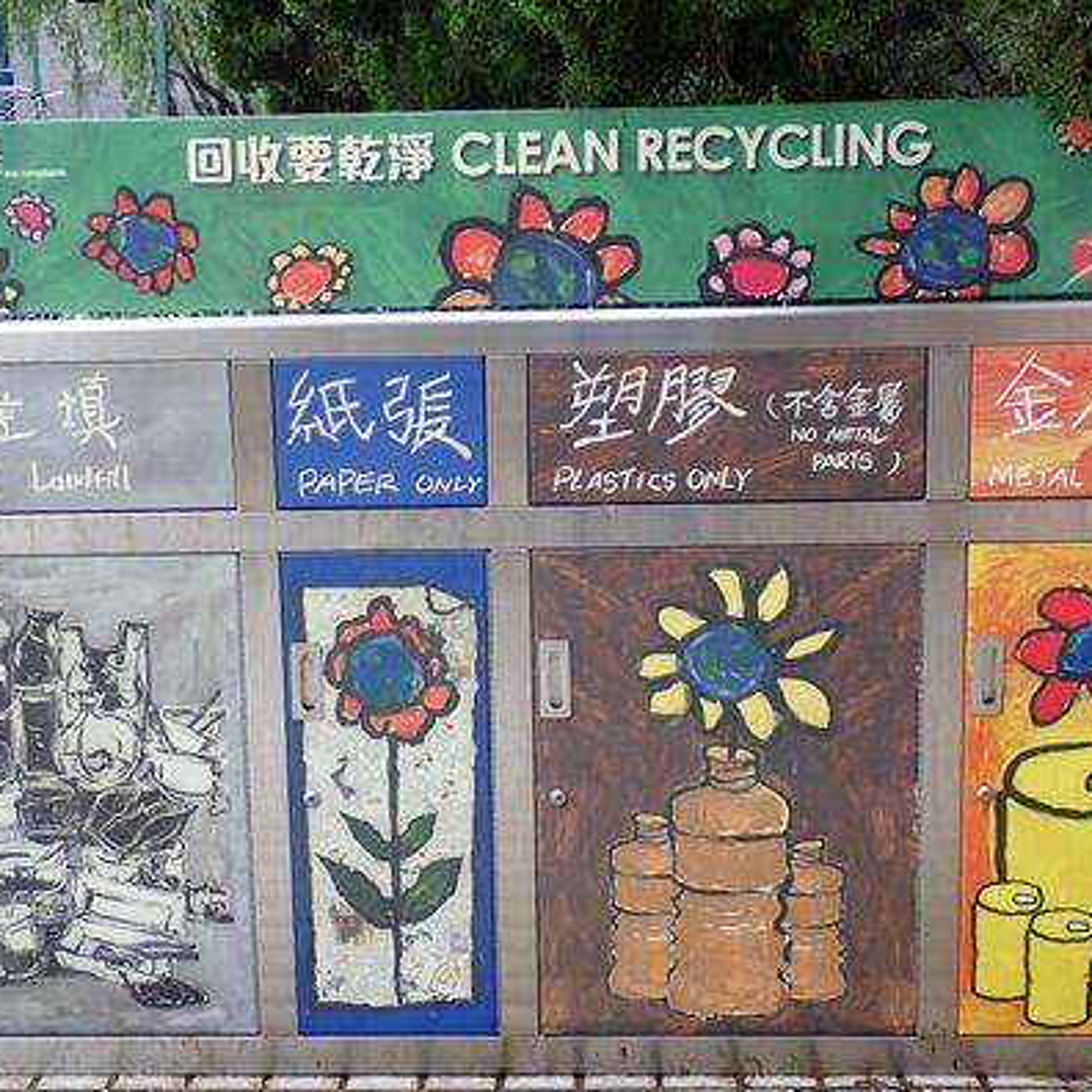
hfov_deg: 32.2
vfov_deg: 32.2
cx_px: 505
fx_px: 1892
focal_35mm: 53
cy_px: 553
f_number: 2.9
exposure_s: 1/40
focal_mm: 7.84
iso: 200
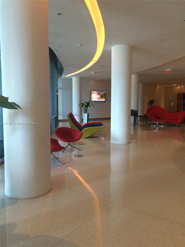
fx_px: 207
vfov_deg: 61.7
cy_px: 124
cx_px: 92
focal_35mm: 29
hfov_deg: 48.2
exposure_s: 1/30
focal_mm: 4.15
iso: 100
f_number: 2.2
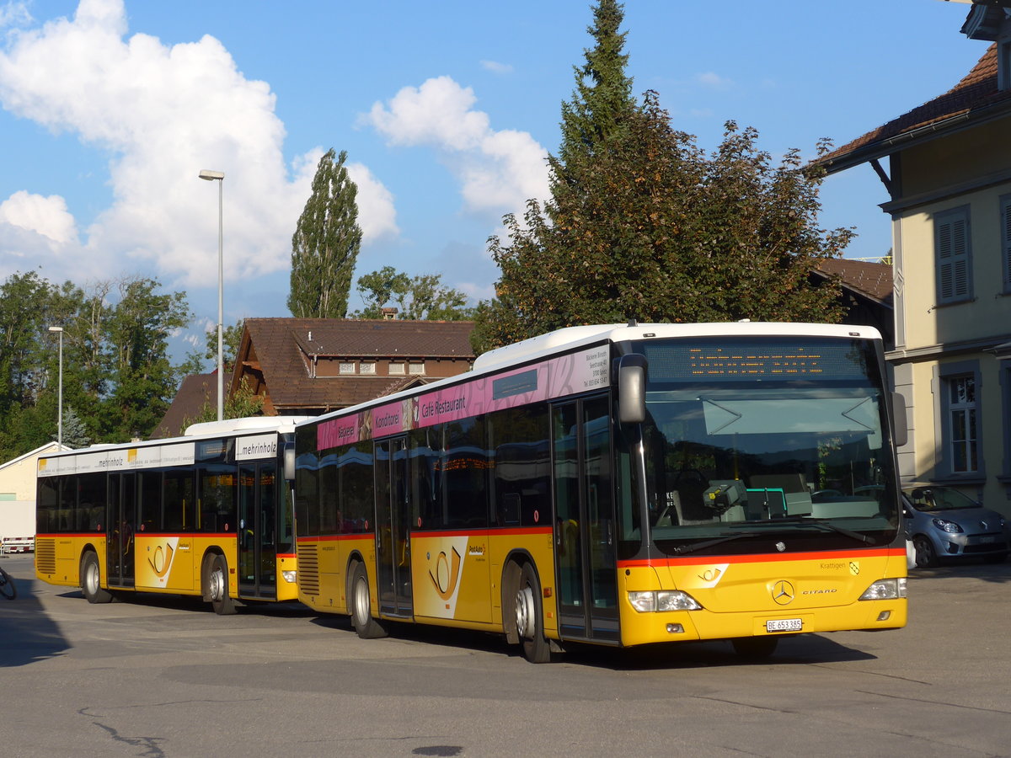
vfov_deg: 22.3
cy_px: 379
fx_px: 1928
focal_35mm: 66
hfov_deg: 29.4
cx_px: 506
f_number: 3.9
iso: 80
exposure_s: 1/640
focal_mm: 13.4
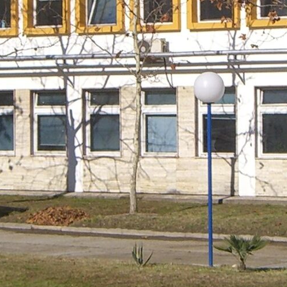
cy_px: 28
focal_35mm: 173
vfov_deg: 10.1
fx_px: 1623
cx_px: 182
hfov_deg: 10.1
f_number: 4.3
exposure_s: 1/1250
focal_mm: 6.2
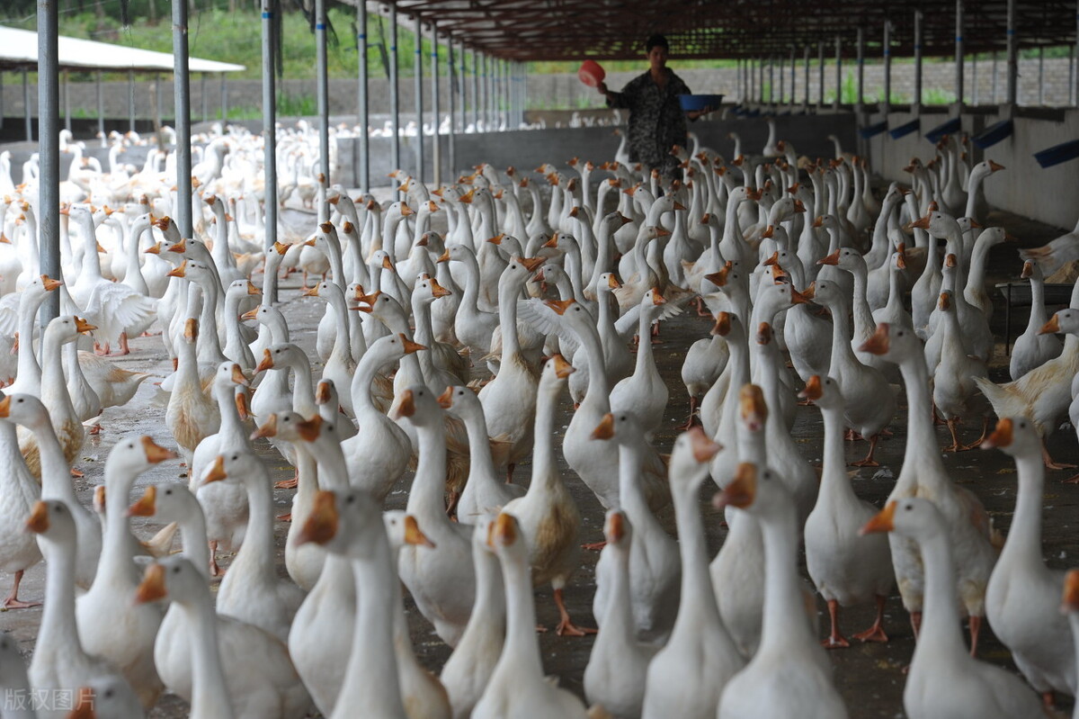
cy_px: 360
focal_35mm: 135
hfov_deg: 15.2
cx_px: 540
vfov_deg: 10.2
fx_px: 4044
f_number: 5.6
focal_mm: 135
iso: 200
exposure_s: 1/200
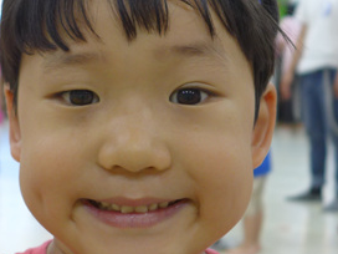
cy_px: 50
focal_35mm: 101
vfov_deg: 14.6
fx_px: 986
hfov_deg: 19.4
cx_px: 126
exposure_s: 1/80
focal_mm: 8.4
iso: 160
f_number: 1.8
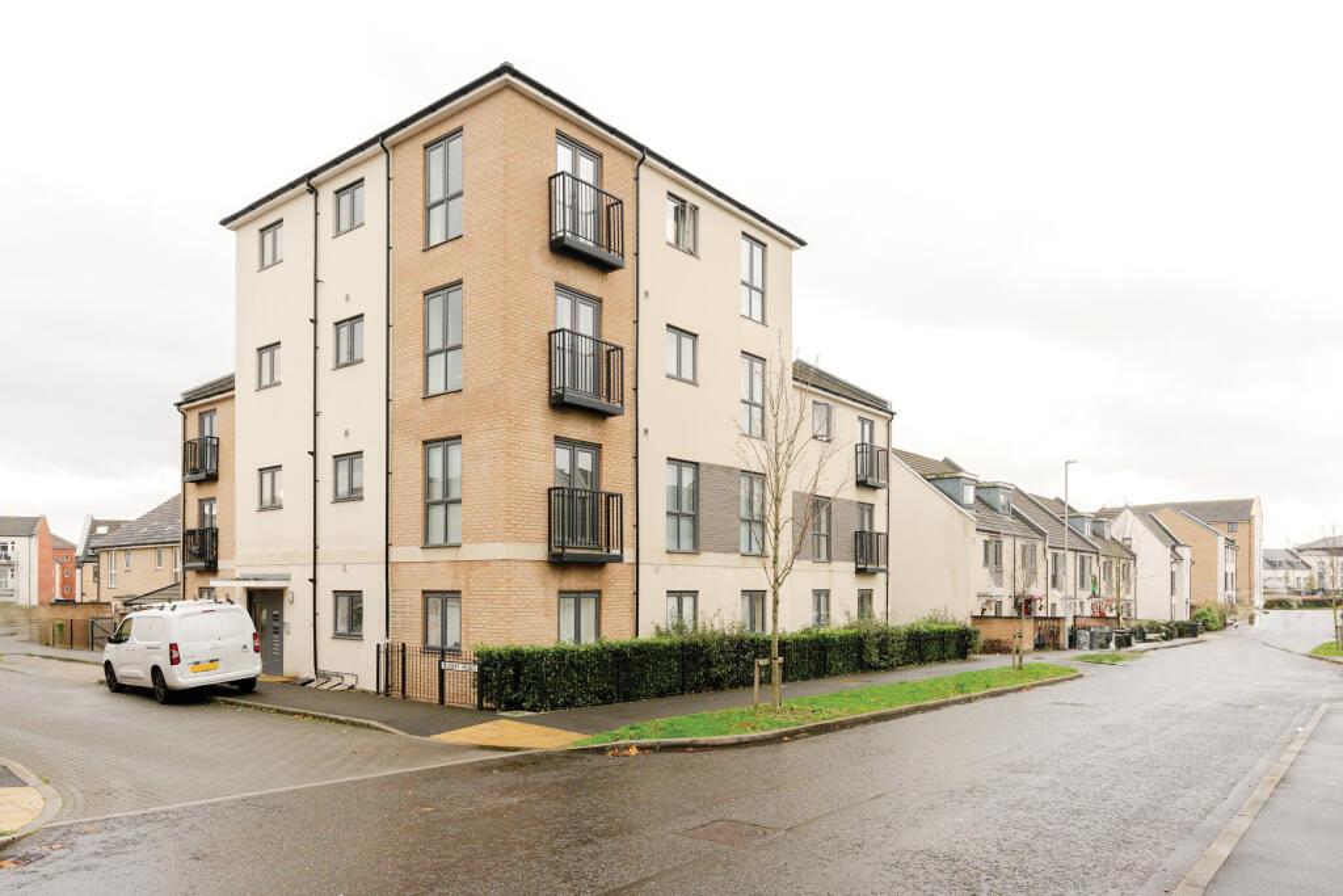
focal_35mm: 19
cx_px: 672
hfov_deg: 86.9
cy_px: 448
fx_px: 709
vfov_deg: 64.6
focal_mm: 19
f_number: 7.1
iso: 400
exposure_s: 1/125
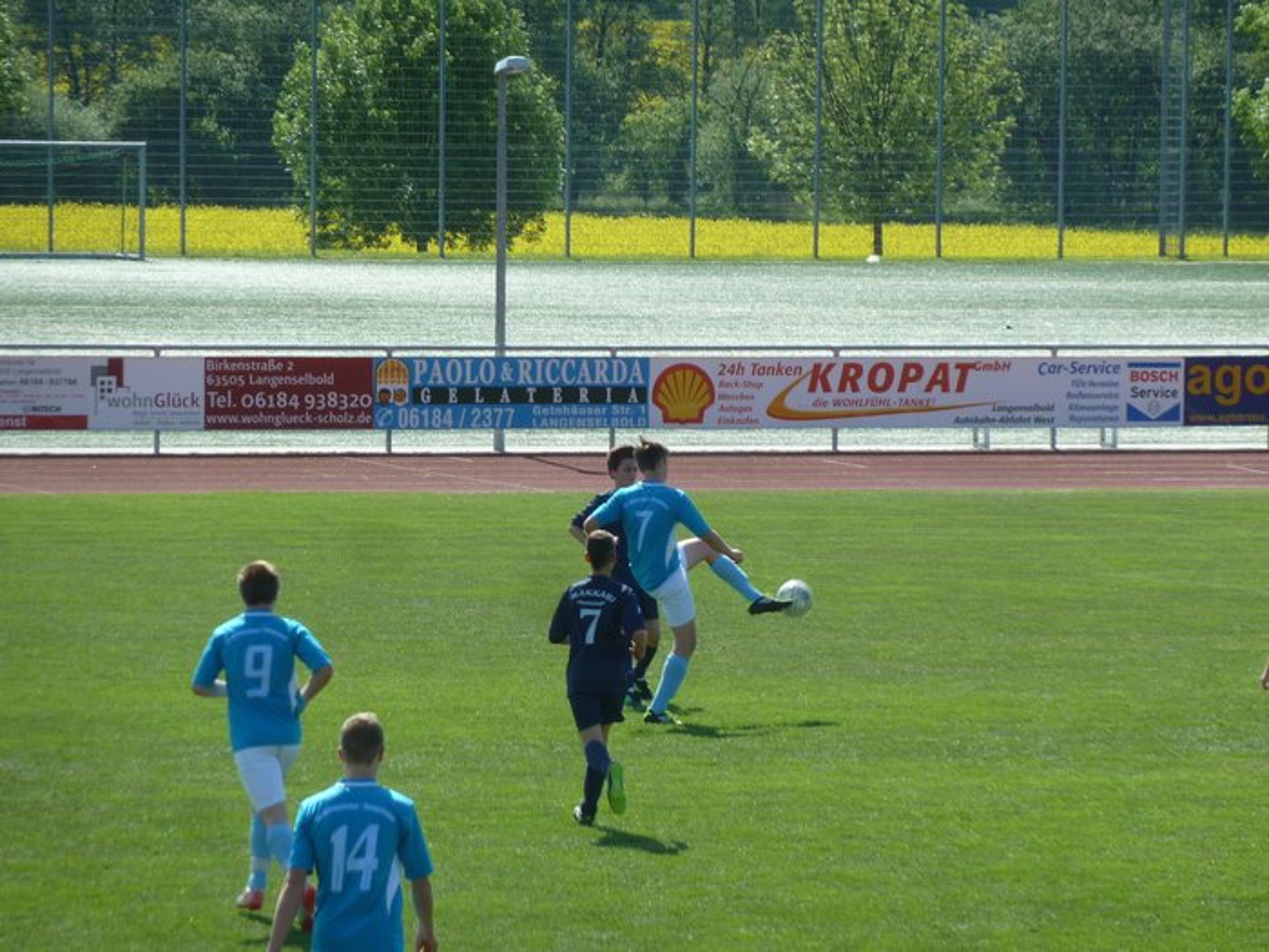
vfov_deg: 5.0
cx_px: 634
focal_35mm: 300
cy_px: 476
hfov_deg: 6.6
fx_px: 10998
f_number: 4.9
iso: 80
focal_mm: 49.2
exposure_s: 1/250
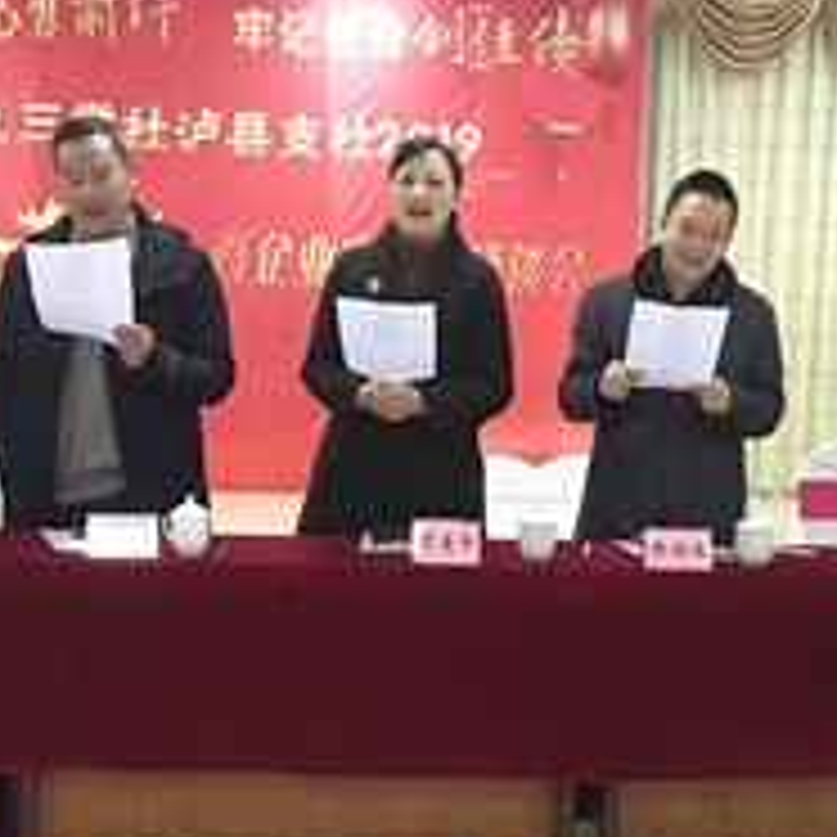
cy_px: 448
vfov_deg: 25.0
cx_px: 495
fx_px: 1888
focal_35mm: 69
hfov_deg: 25.0
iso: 160
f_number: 2.2
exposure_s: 1/8
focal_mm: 4.15
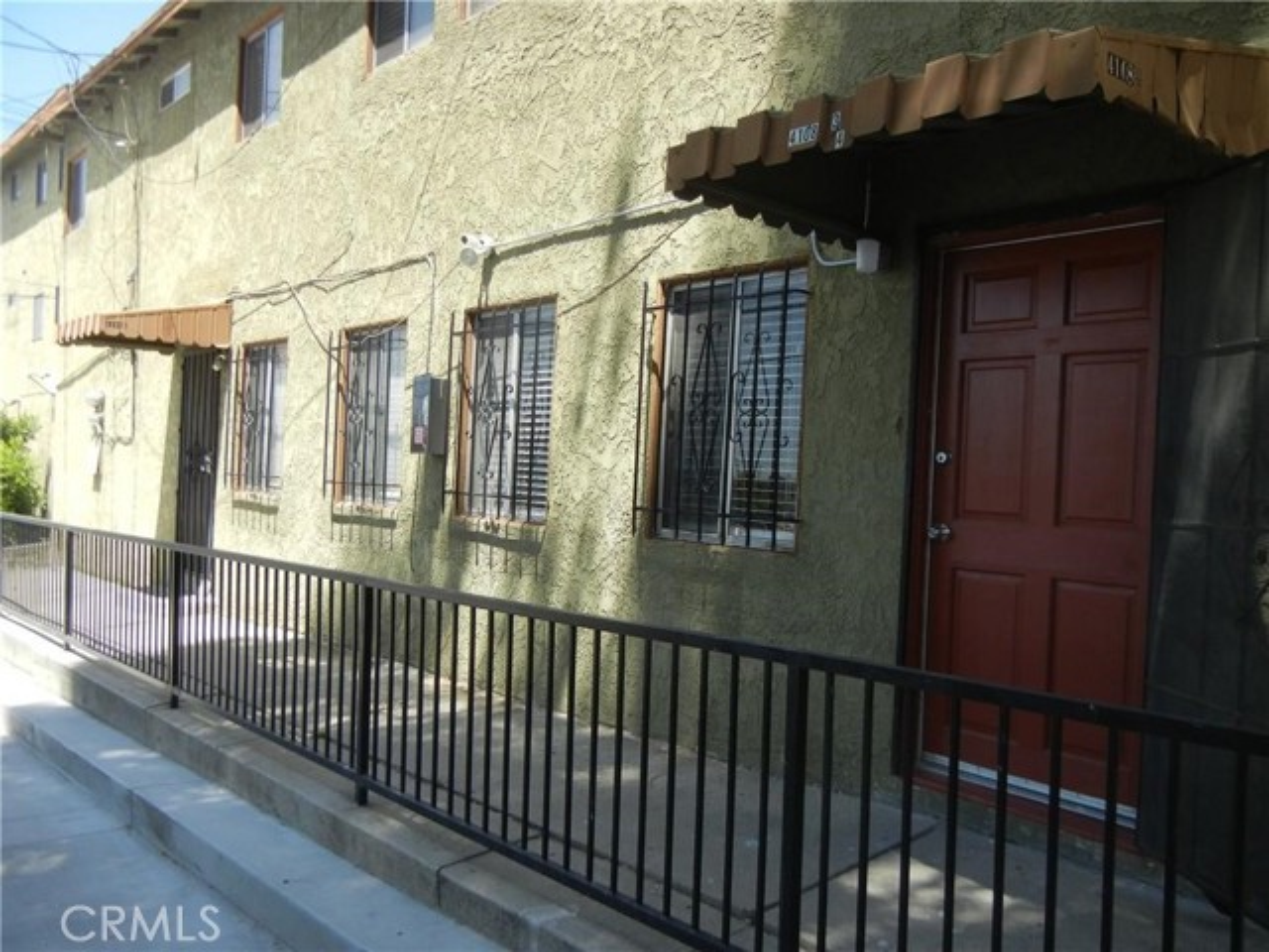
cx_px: 634
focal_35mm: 30
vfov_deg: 46.8
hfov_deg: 60.0
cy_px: 476
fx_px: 1100
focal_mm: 5.4
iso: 160
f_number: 3.5
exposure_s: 1/568
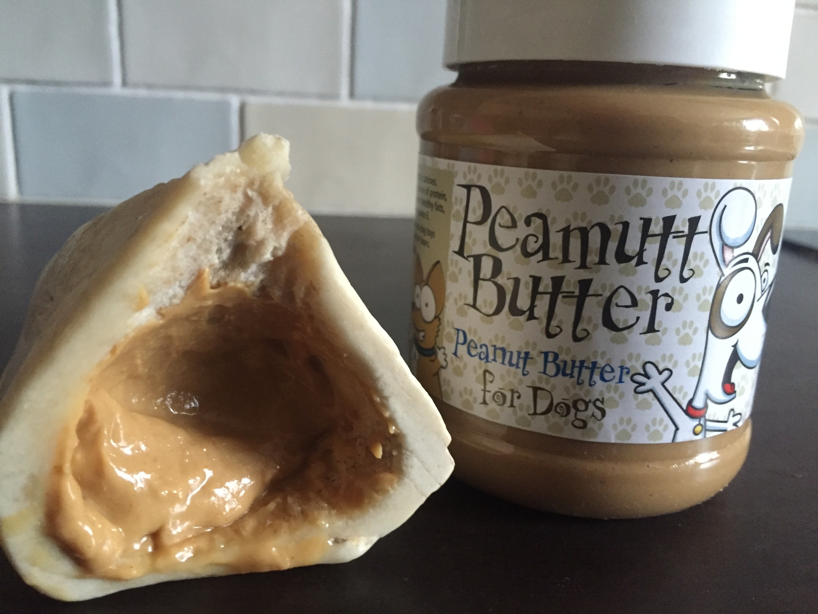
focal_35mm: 29
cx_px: 409
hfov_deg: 61.7
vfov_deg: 48.2
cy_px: 307
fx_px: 685
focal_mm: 4.15
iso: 320
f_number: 2.2
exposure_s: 1/17
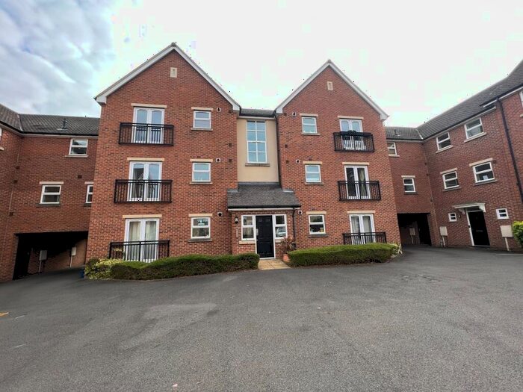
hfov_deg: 106.2
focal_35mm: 13
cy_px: 196
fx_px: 196
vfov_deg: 89.9
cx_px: 262
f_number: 1.8
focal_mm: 1.57
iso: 32
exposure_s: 1/316
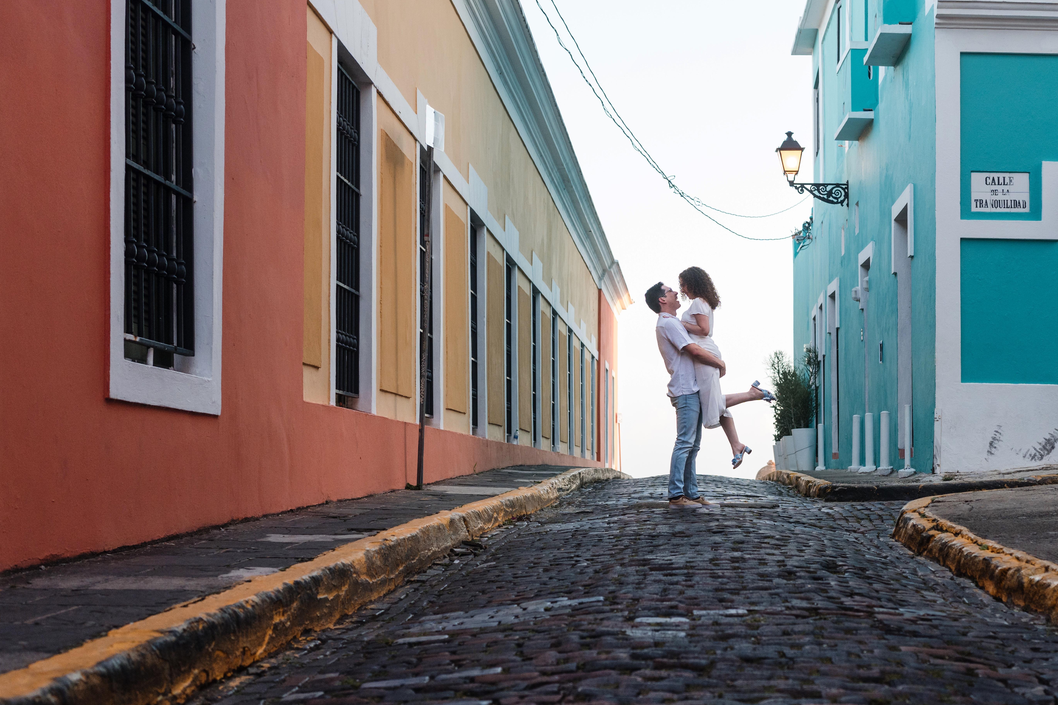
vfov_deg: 24.6
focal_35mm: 55
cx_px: 716
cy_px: 316
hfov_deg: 35.9
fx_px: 1616
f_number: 2.8
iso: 800
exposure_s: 1/640
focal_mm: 35
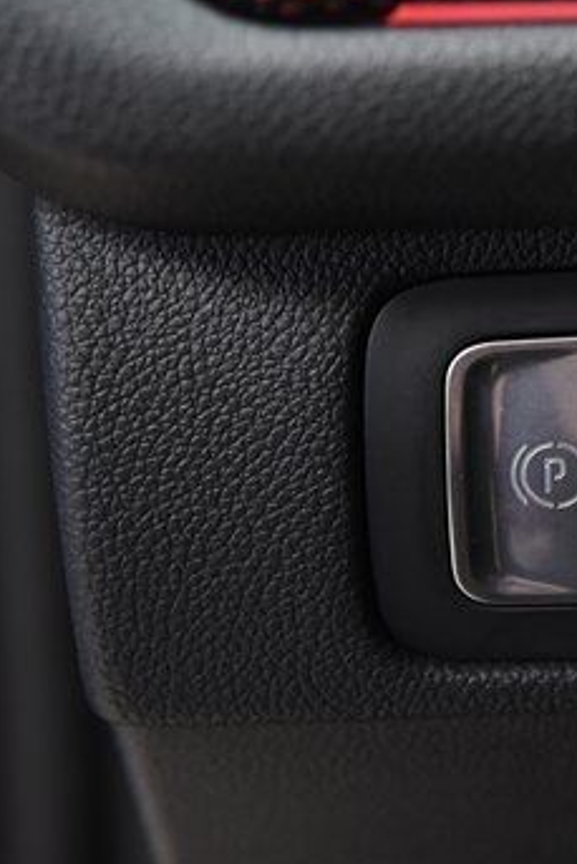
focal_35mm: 179
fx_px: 4299
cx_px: 1076
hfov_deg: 7.4
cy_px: 164
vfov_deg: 11.4
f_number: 4
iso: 1600
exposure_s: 1/20
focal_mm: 60
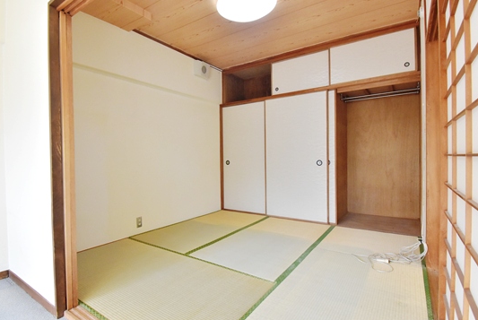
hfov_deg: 89.8
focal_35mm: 18
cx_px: 225
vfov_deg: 67.5
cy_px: 163
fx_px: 239
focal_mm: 10
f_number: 7.1
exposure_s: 1/200
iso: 2000
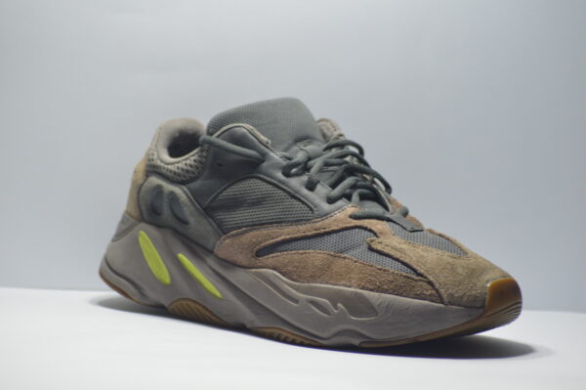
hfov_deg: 10.2
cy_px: 195
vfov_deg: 6.8
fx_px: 3293
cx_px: 293
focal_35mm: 202
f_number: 4.2
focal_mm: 135
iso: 720
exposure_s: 1/125
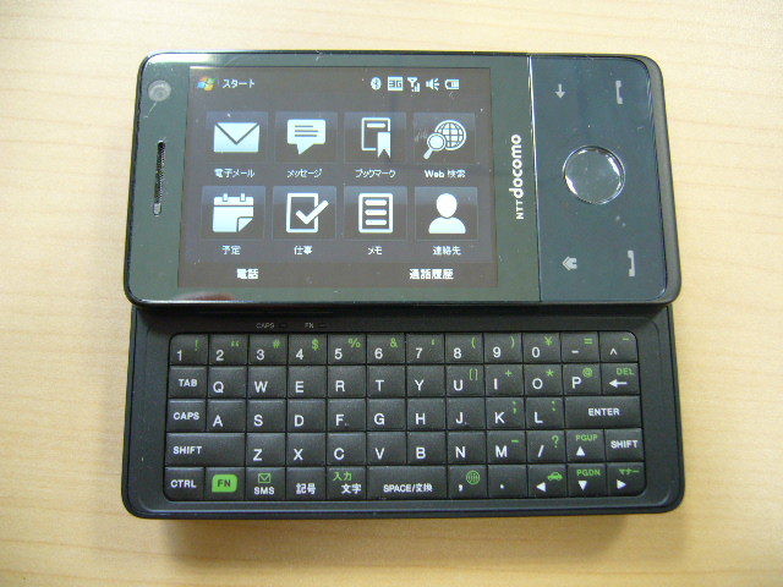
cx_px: 392
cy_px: 294
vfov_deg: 40.7
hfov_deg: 52.6
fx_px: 792
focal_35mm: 35
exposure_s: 1/15
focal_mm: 5.8
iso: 100
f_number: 2.8
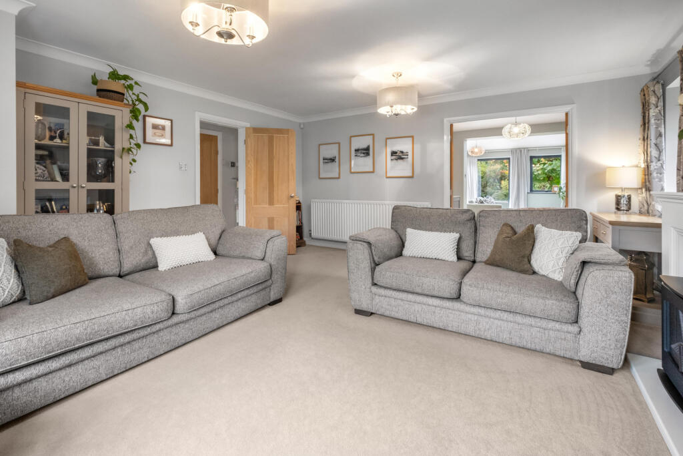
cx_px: 342
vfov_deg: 77.3
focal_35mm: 15
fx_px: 285
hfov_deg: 100.4
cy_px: 228
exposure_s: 1/15
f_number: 8
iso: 1250
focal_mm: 10
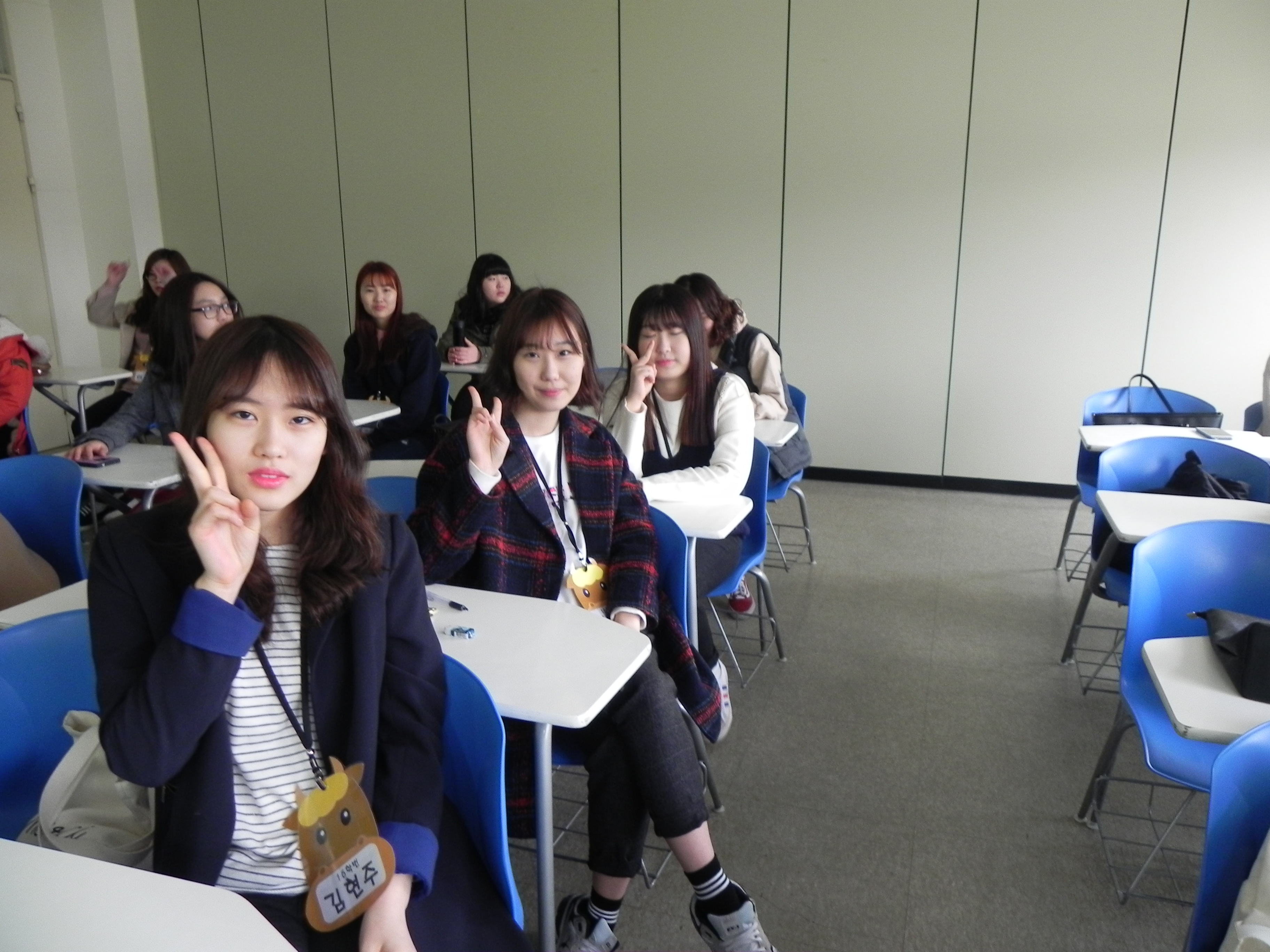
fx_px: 954
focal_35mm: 26
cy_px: 476
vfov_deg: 53.1
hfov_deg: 67.3
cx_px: 635
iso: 247
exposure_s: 1/30
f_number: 2.8
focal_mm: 4.6
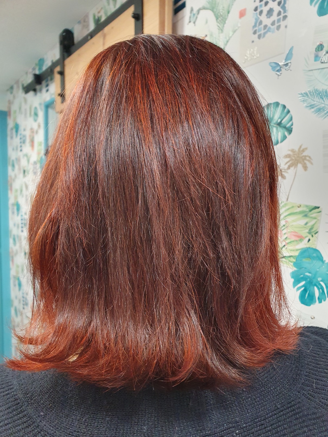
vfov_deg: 67.3
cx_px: 164
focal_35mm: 26
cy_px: 218
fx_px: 328
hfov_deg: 53.1
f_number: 2.4
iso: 320
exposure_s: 1/50
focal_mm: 4.32
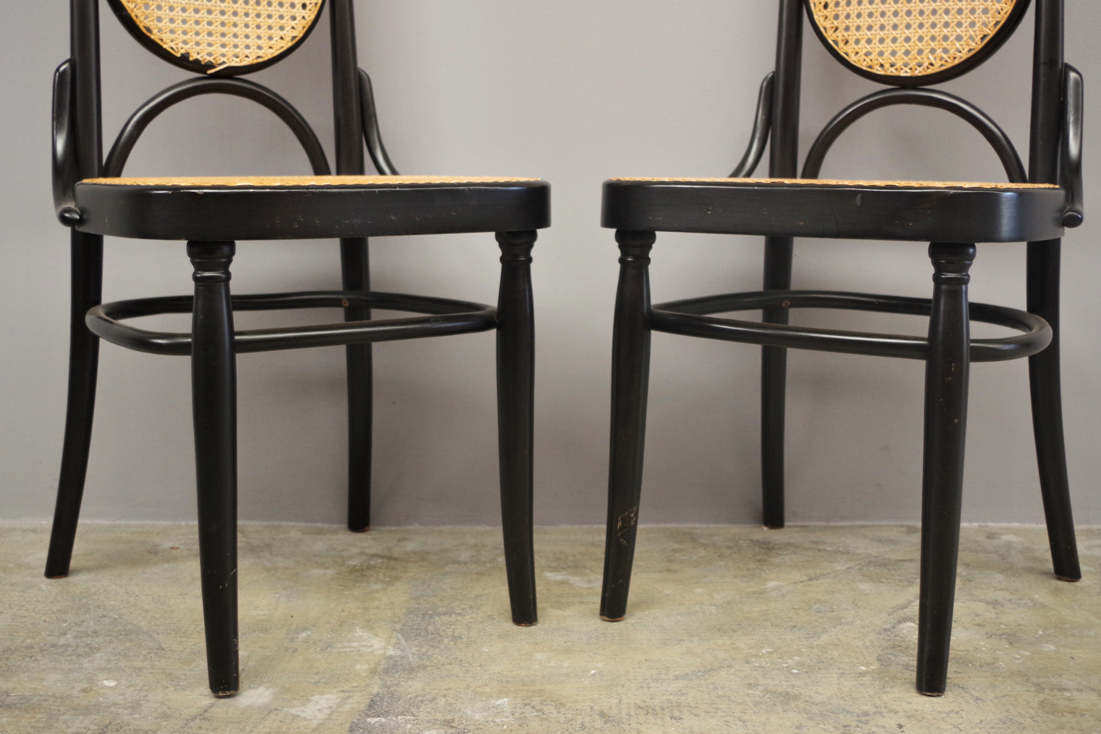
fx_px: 1315
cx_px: 562
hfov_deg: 45.4
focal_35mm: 43
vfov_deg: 31.2
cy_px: 359
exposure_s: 1/60
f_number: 4
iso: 800
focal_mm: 28.13
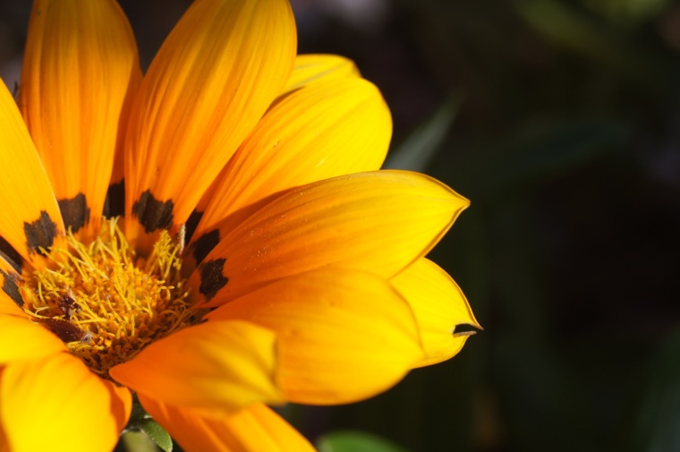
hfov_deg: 20.2
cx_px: 238
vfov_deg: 13.5
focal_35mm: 101
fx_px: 1906
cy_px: 221
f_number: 4.5
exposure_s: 1/250
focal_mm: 50
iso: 100
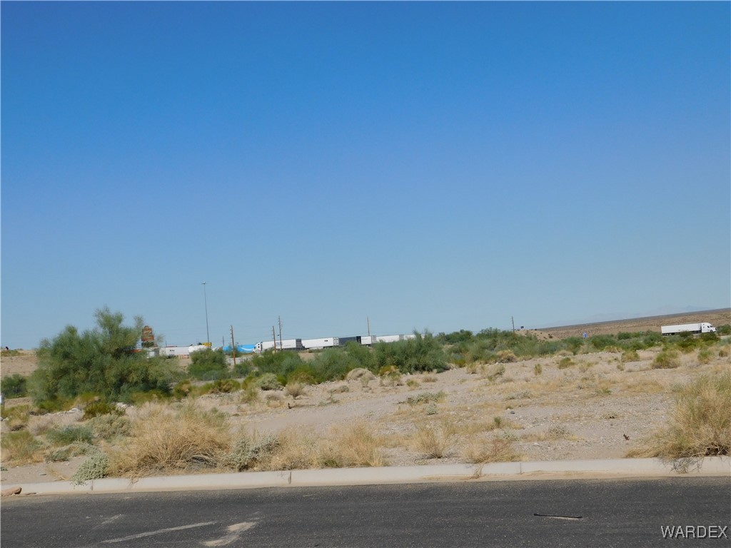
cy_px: 274
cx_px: 366
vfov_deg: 32.2
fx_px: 950
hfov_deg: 42.1
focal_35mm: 45
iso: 125
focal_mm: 8
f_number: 7.4
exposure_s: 1/800
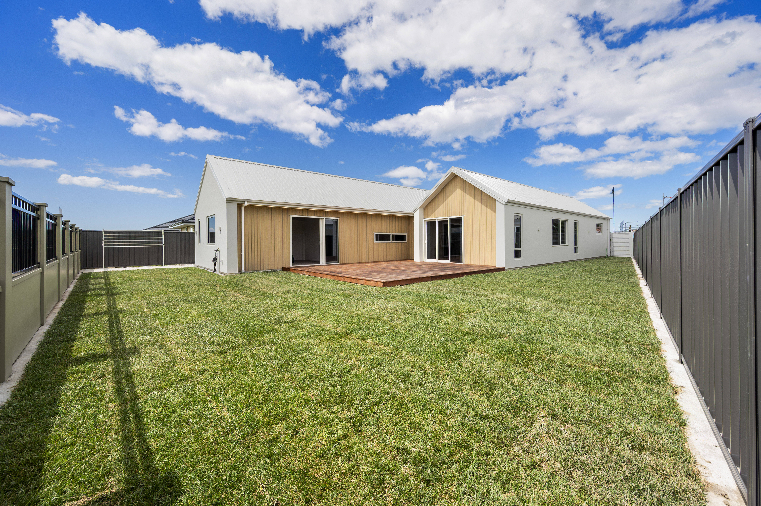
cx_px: 380
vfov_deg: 81.1
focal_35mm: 14
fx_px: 296
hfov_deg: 104.3
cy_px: 253
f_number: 8
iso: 100
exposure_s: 1/60
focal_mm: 14
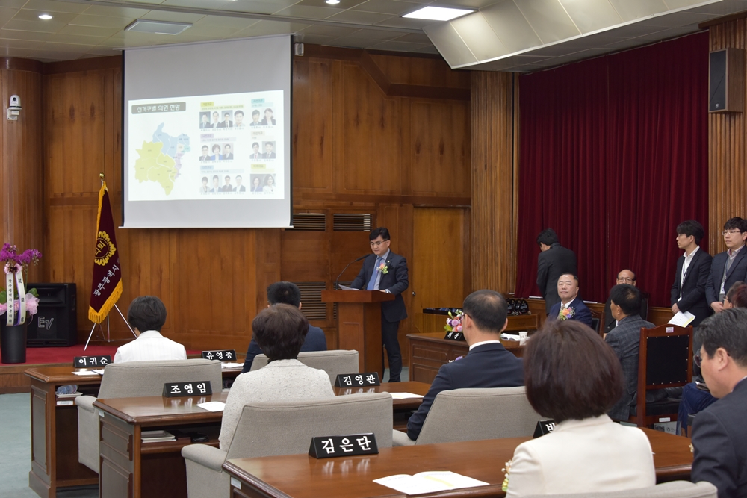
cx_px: 374
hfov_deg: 38.2
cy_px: 249
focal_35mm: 52
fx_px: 1079
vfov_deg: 26.0
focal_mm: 52
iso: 2000
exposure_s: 1/60
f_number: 8
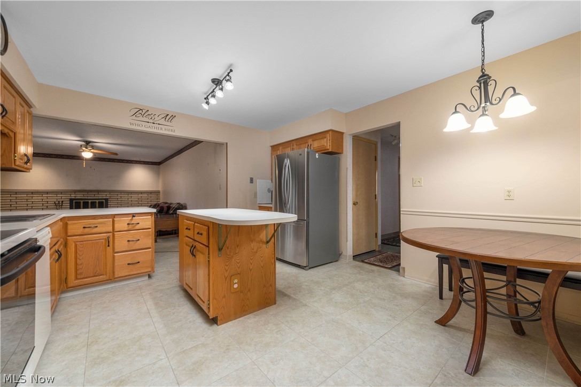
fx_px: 226
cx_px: 290
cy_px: 194
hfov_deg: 104.3
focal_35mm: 14
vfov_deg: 81.1
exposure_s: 1/60
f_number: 8
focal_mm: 14
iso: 200
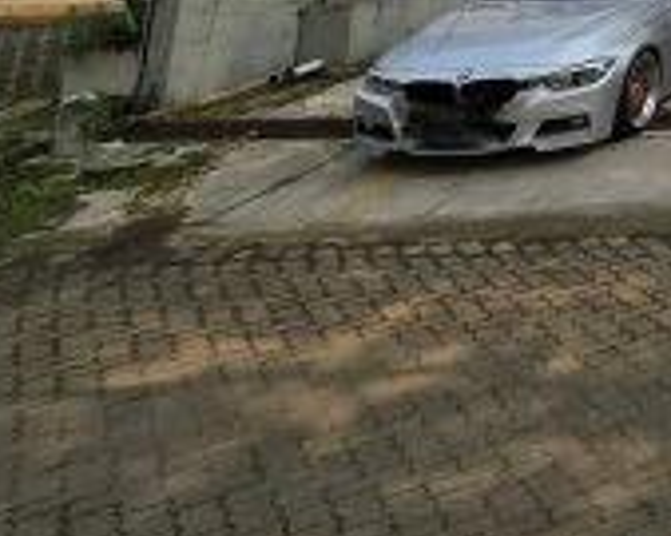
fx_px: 913
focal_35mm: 46
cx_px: 1165
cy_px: -302
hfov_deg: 23.5
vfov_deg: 24.3
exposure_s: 1/1667
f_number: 2.2
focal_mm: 2.2
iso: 50
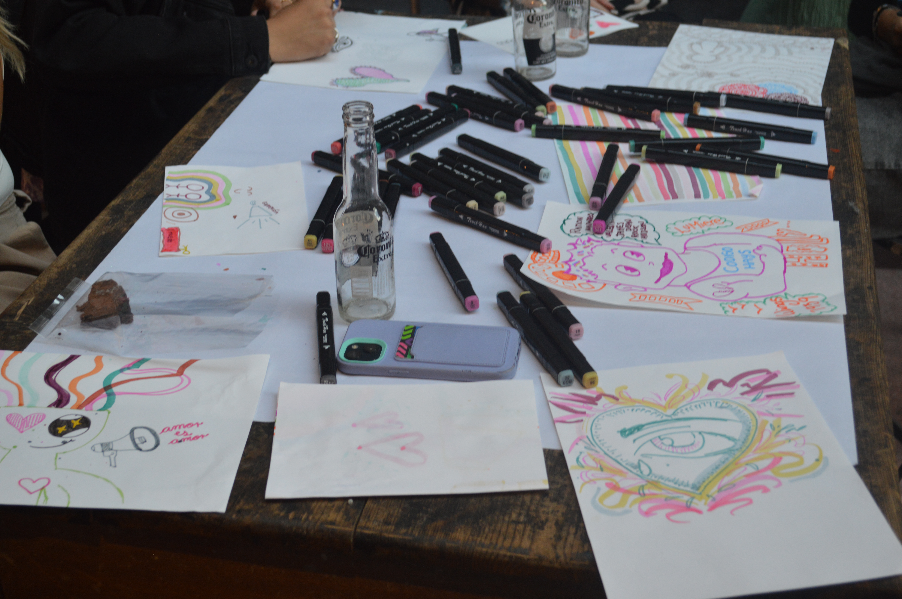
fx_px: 1352
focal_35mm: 54
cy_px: 300
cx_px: 451
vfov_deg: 25.0
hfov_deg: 36.9
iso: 640
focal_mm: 36
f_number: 5
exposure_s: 1/20
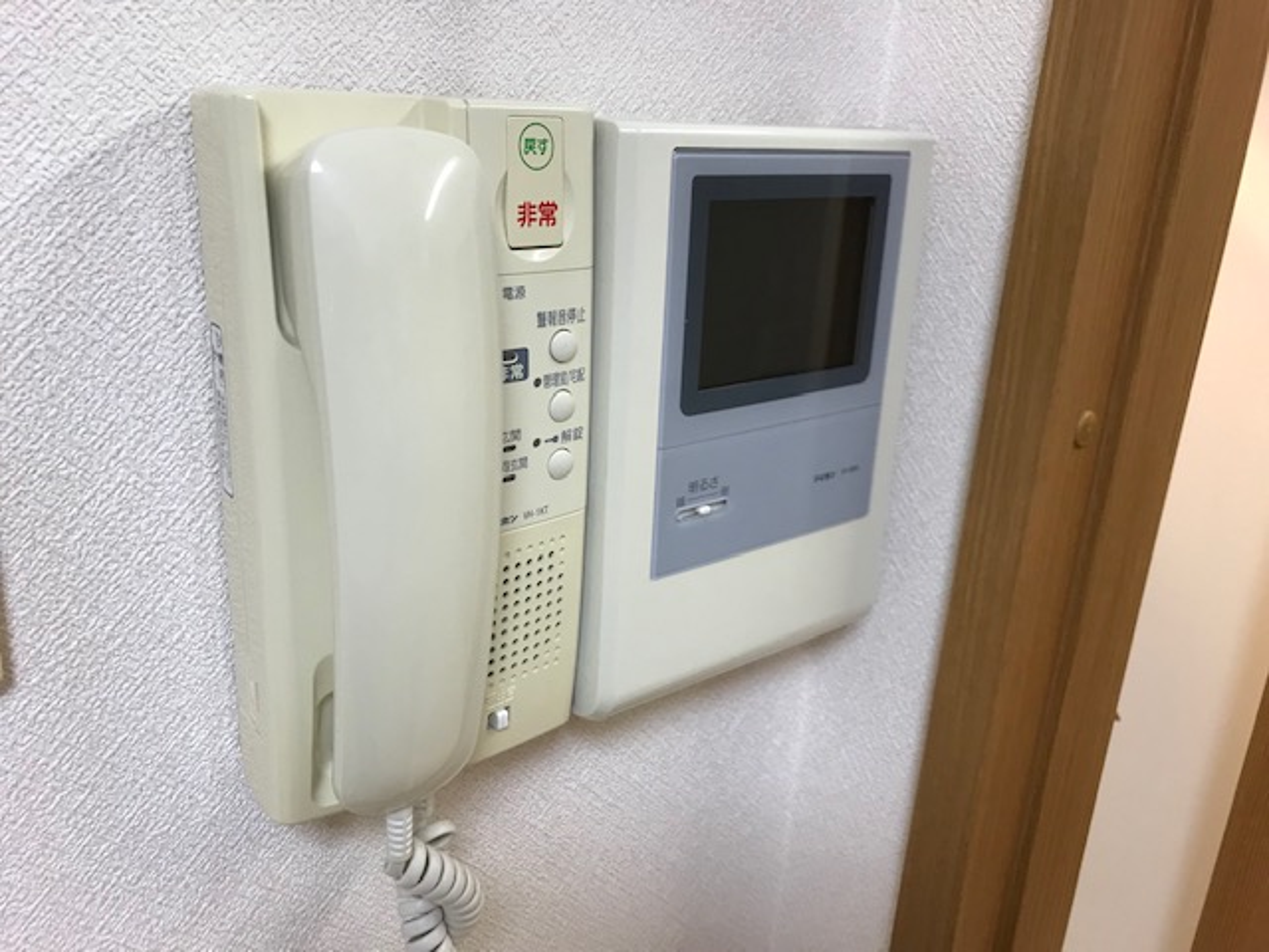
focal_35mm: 28
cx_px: 634
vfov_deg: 49.7
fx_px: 1026
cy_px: 476
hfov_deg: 63.4
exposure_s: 1/33
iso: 32
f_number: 1.8
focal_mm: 3.99
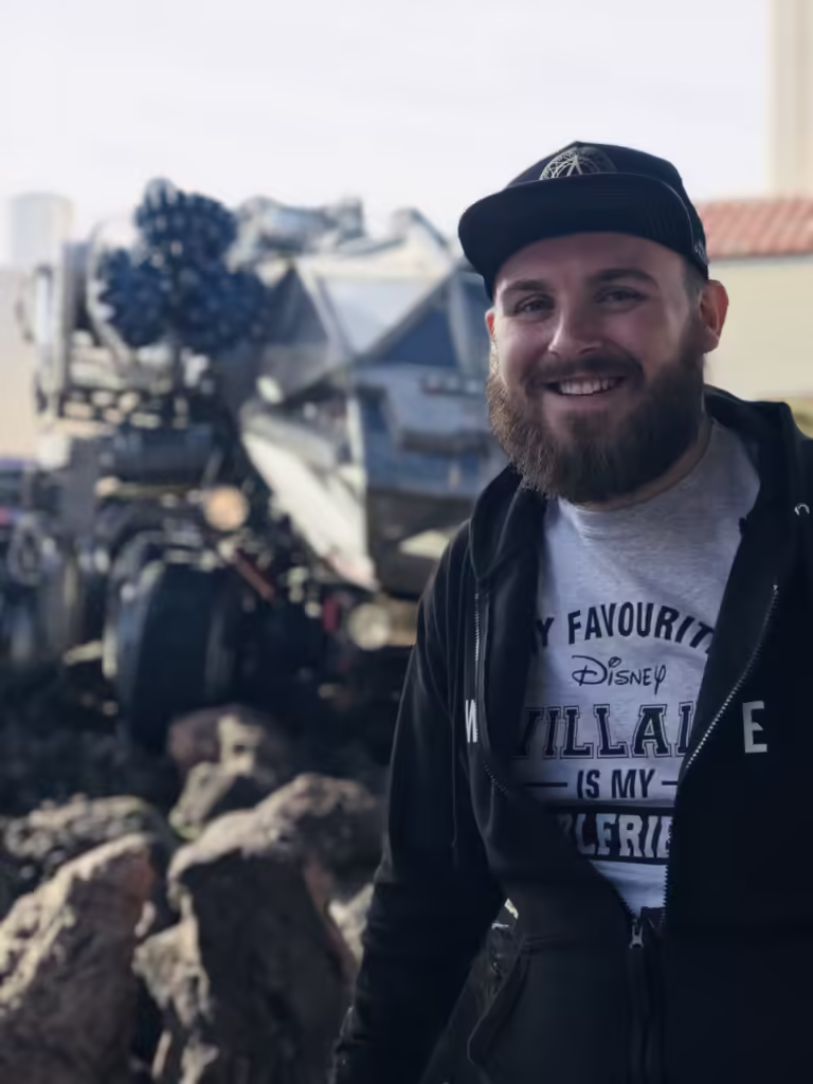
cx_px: 406
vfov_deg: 33.8
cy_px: 542
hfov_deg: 25.7
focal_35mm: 57
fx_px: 1785
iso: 20
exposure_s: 1/133
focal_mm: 6.6
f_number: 2.8
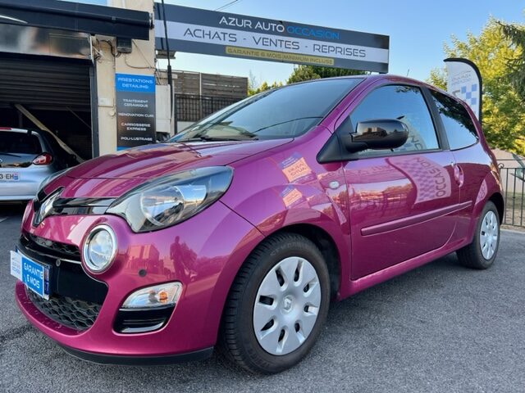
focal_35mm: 26
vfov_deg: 53.1
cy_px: 196
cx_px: 262
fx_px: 394
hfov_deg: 67.3
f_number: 1.5
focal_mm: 5.7
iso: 50
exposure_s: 1/401
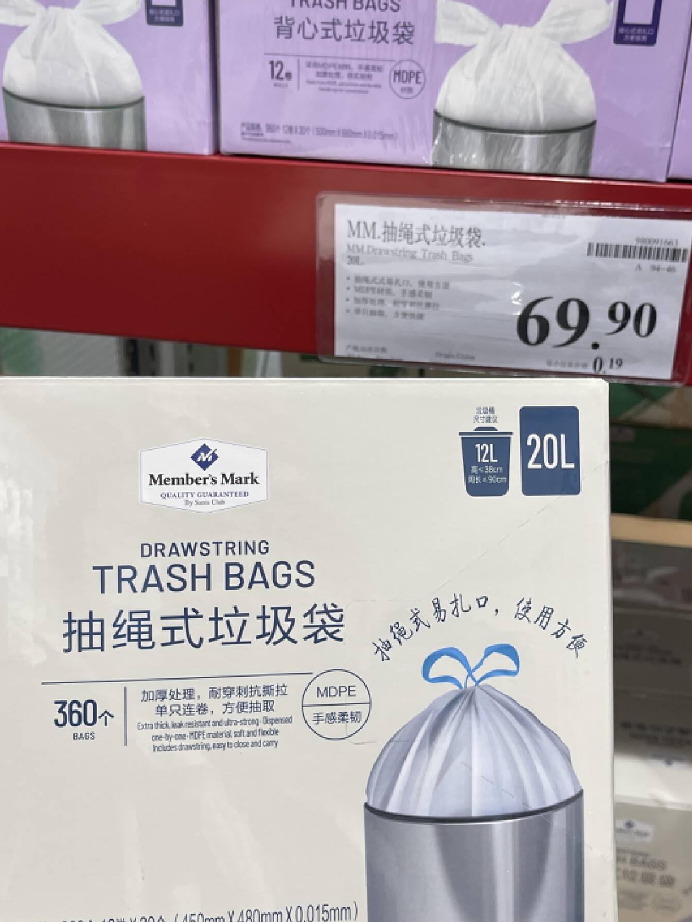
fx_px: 986
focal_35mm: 37
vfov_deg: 50.1
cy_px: 473
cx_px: 374
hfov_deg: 38.6
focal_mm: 5.1
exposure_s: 1/121
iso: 100
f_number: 1.6
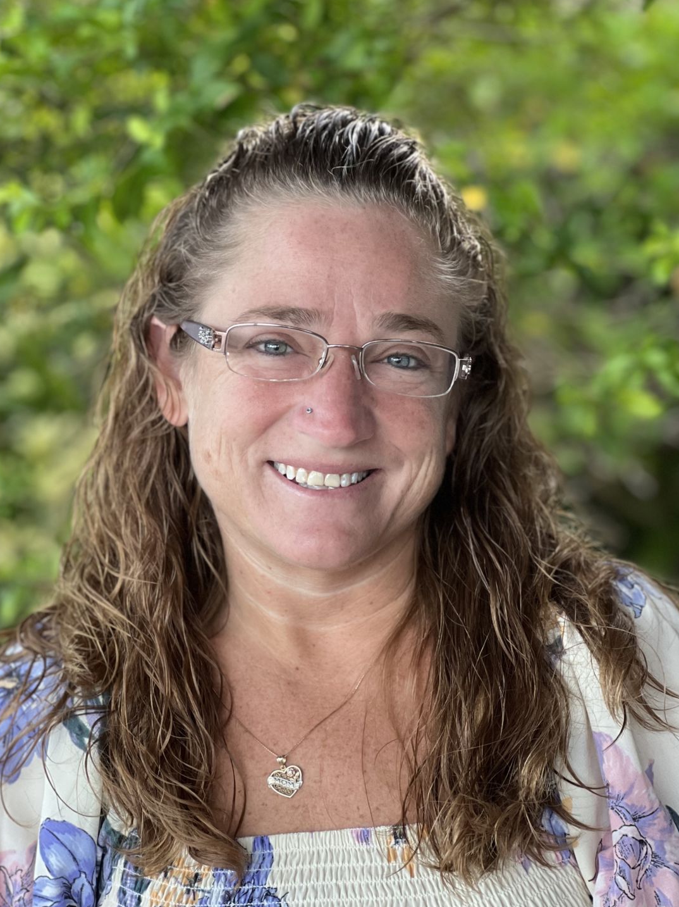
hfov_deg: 17.2
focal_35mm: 86
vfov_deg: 22.8
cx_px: 304
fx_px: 2250
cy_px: 466
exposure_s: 1/121
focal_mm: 9
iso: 160
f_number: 2.8
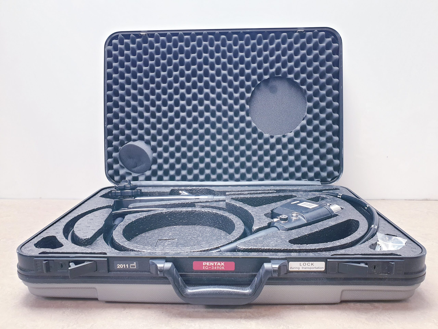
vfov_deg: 53.1
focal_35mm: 26
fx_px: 329
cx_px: 219
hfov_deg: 67.3
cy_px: 164
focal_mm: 4.3
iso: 125
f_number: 2.4
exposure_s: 1/50
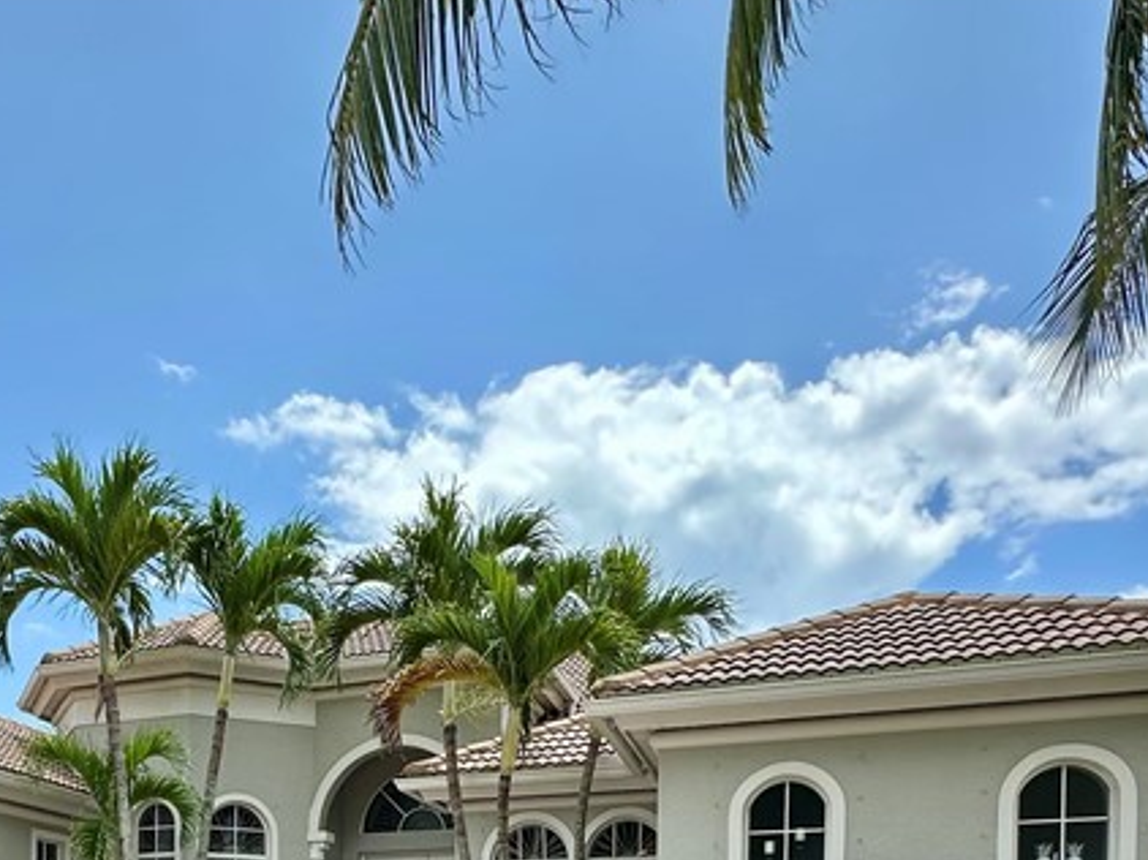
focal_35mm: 34
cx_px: 313
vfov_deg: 34.2
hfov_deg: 52.1
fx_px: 1127
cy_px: 1012
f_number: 2.2
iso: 40
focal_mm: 2.22
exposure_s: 1/1024
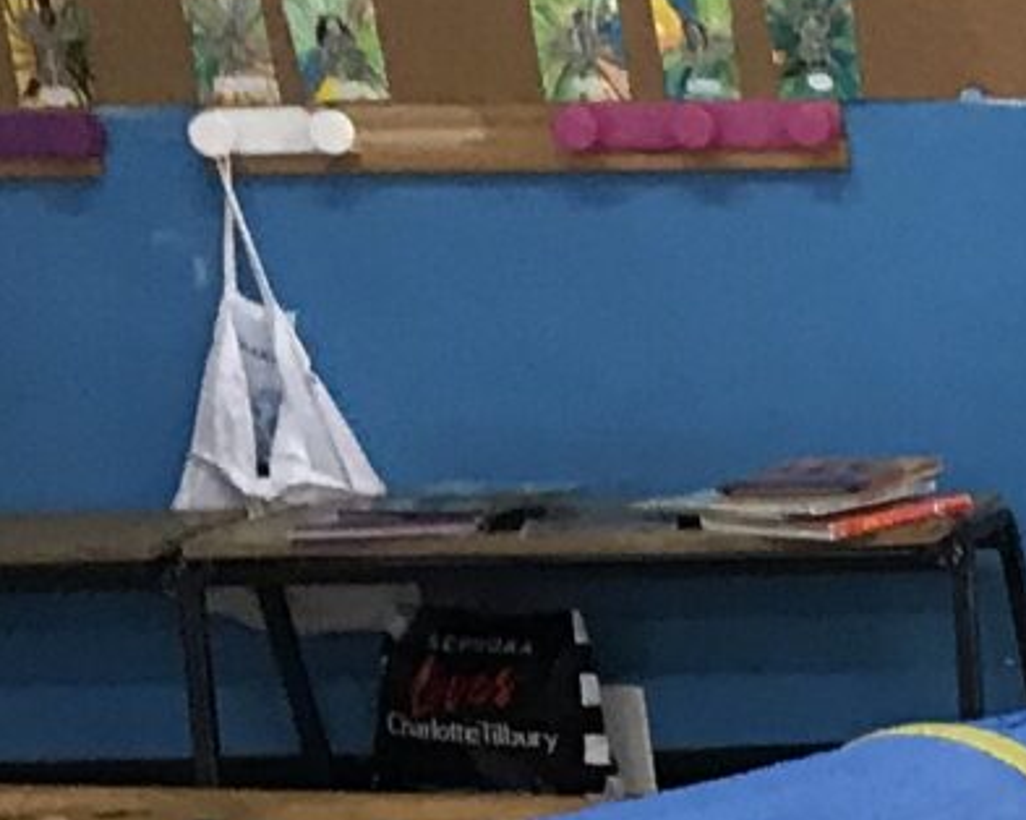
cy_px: 1554
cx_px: 3336
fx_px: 5402
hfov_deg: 8.5
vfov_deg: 8.3
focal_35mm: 178
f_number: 1.8
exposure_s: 1/33
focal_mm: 3.99
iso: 25
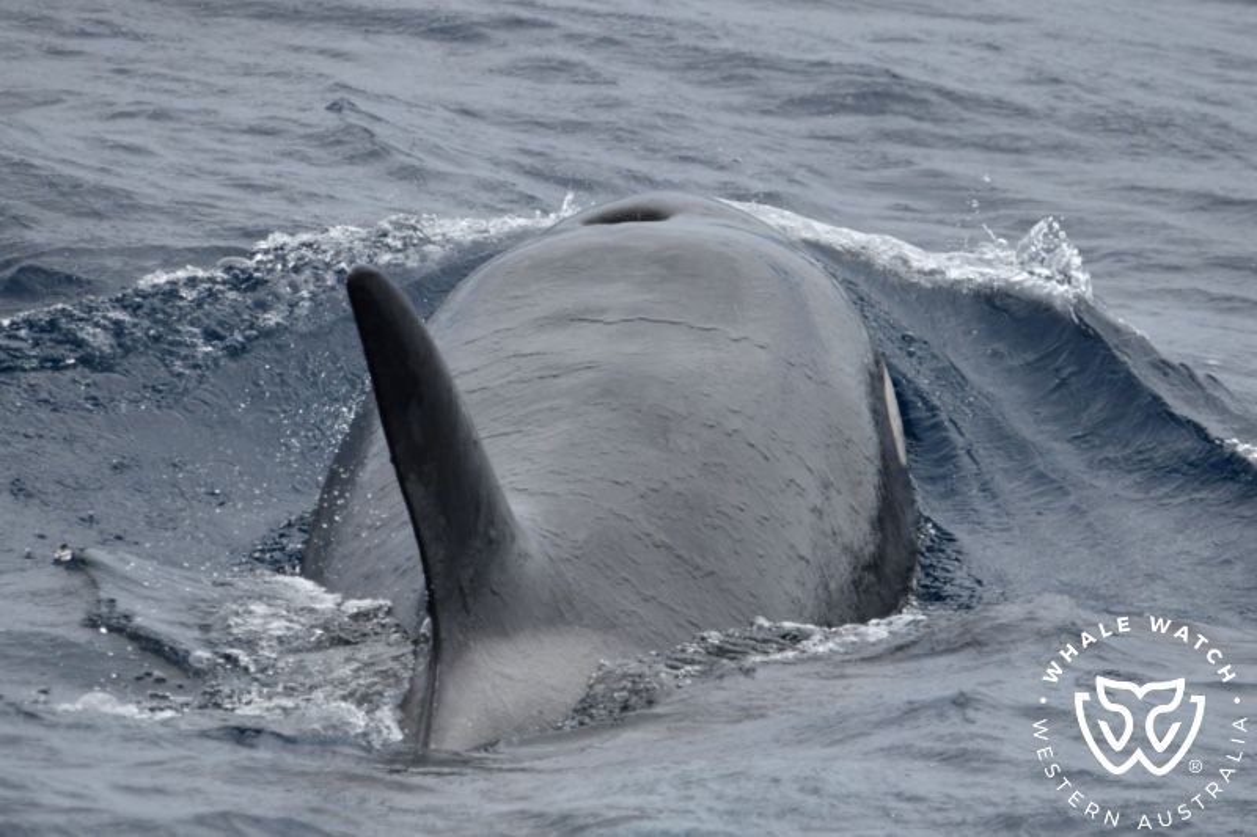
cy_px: 418
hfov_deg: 4.1
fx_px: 17454
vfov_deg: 2.7
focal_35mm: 500
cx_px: 628
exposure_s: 1/8000
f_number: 6.3
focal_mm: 500
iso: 900
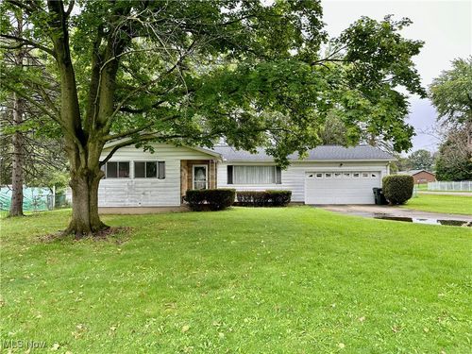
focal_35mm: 24
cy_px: 177
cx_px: 236
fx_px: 327
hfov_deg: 71.6
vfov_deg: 56.8
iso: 80
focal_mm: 6.86
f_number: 1.78
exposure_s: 1/256
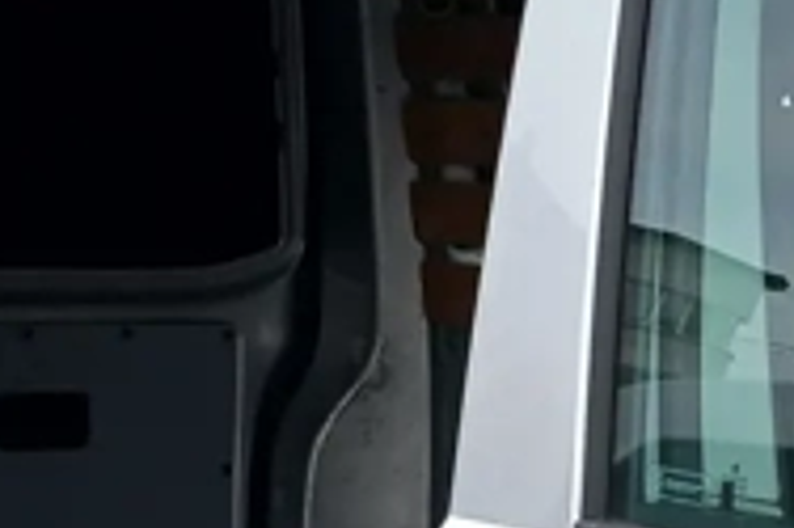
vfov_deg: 9.3
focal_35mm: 144
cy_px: 718
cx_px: 714
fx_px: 3173
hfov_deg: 14.1
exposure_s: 1/50
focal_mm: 3.98
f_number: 1.8
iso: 25
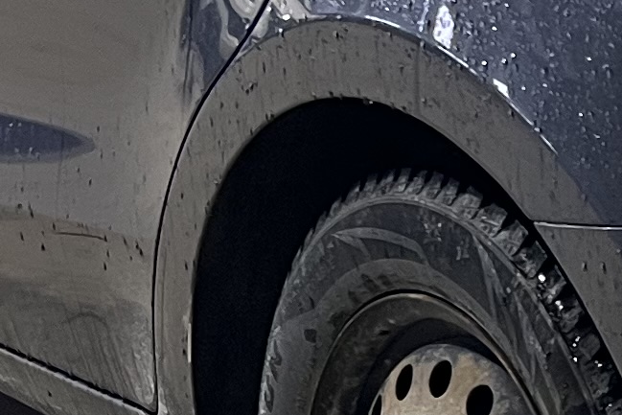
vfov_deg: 8.2
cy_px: 176
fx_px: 2903
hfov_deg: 11.7
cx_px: 951
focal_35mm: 168
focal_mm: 5.7
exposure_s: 1/60
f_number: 1.5
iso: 100
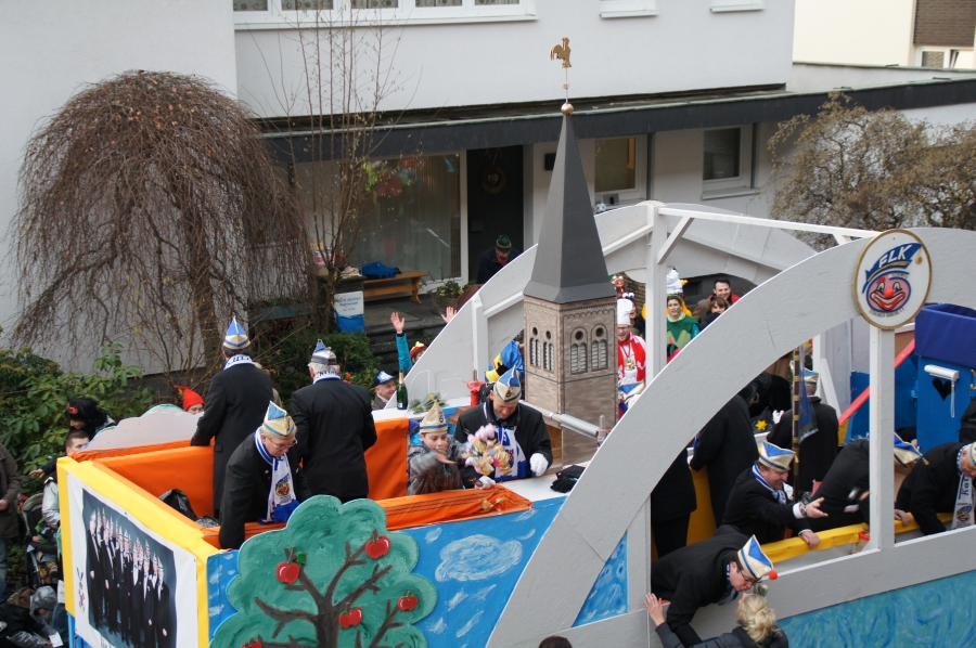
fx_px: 1625
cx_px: 488
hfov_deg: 33.4
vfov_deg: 22.6
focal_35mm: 60
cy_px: 324
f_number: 4.5
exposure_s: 1/80
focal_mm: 40
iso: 400
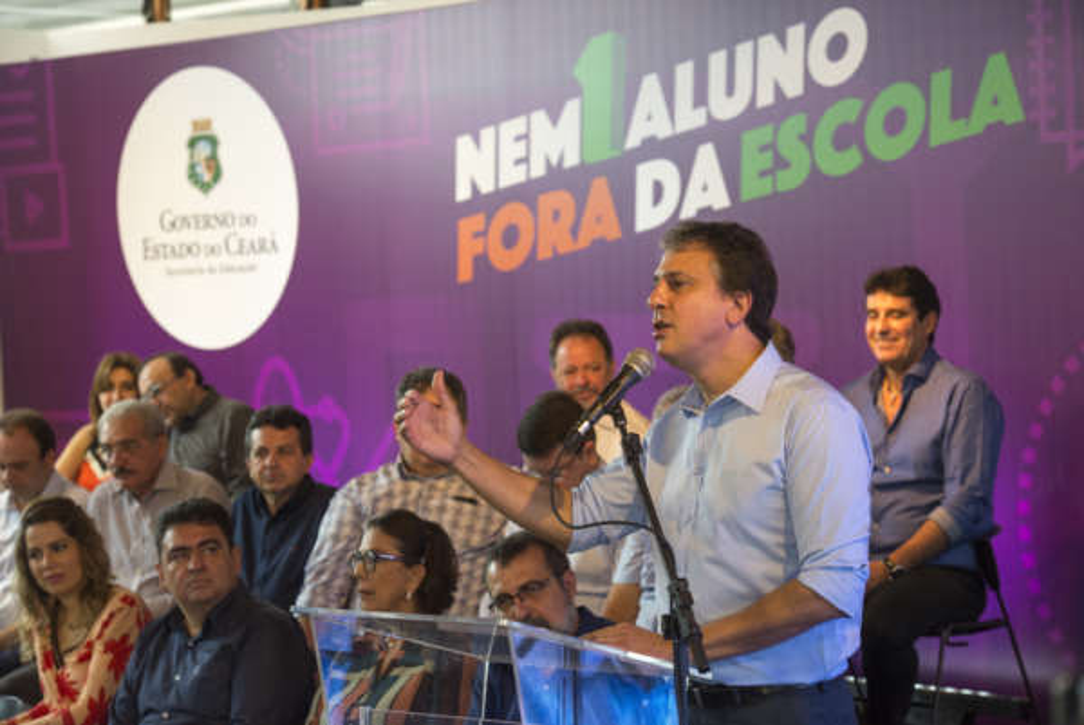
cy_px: 362
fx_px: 3164
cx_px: 542
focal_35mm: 105
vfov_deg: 13.1
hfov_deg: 19.4
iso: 2000
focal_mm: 105
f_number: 5
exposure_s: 1/250
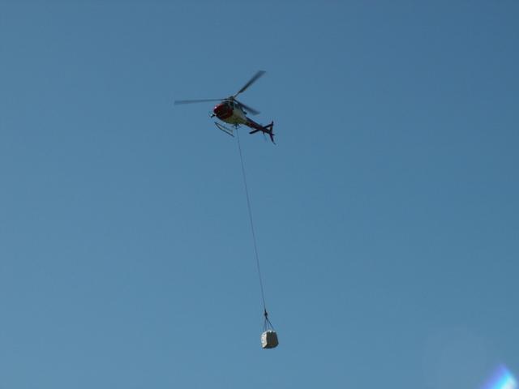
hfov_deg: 14.7
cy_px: 194
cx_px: 260
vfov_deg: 11.1
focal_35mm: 134
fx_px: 2009
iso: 50
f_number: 8
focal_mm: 21.93
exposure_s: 1/250
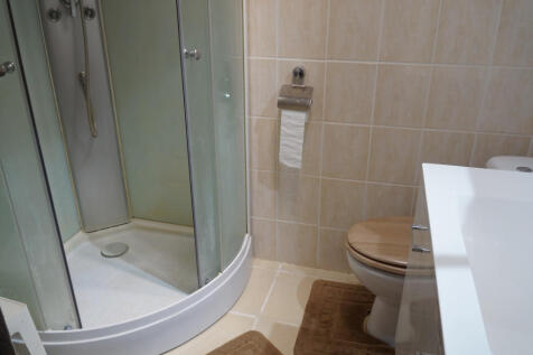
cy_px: 178
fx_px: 400
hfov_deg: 67.4
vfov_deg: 47.9
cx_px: 266
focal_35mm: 27
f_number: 3.5
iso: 100
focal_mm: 18
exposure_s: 1/15
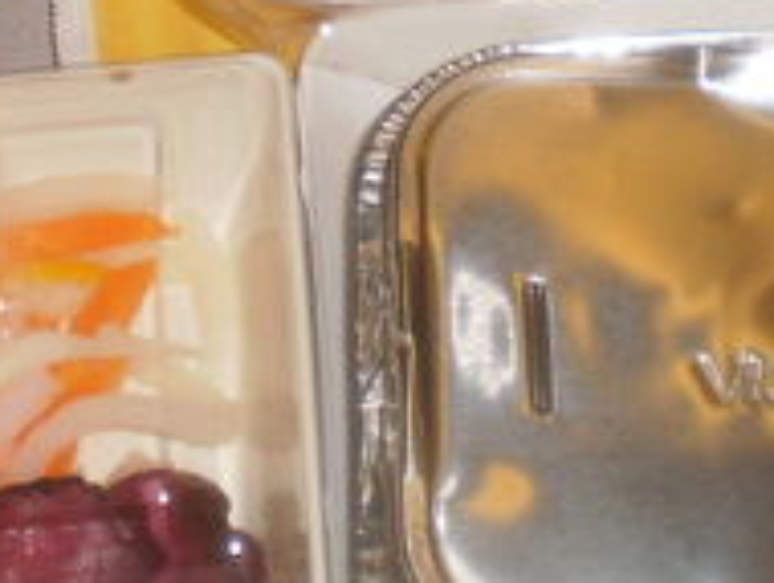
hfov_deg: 16.0
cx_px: 358
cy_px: -104
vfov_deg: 11.8
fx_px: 2754
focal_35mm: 123
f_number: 3.1
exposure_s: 1/30
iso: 125
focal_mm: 6.3
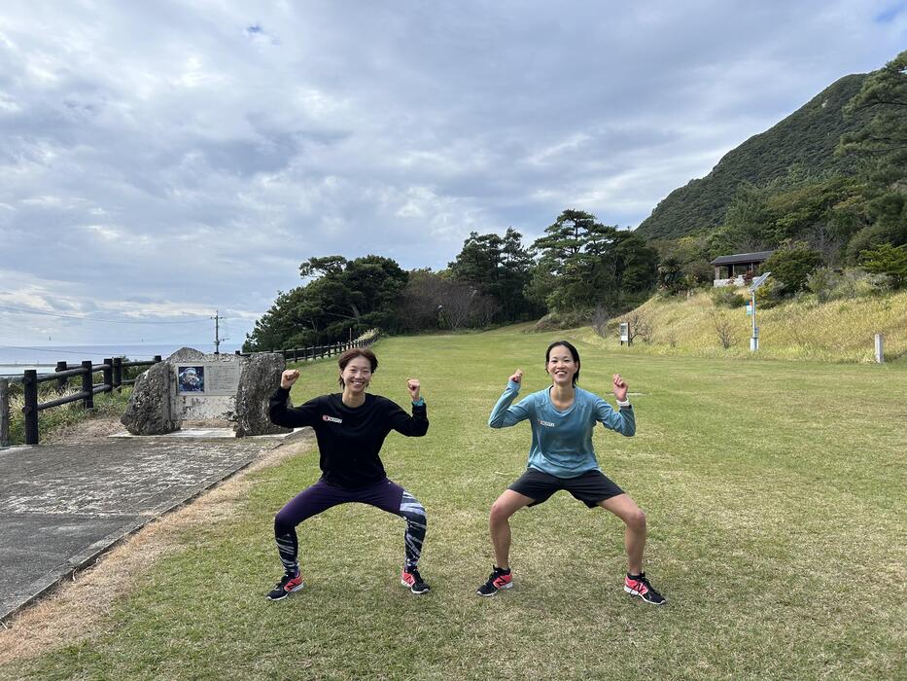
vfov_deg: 53.1
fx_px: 681
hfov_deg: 67.3
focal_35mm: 26
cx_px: 454
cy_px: 340
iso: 50
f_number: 1.5
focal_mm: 5.7
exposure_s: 1/2841
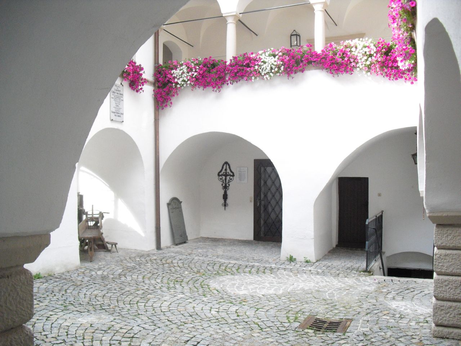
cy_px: 173
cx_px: 230
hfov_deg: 51.4
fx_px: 479
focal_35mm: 36
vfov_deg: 39.7
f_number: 3.1
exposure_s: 1/500
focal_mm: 6.3
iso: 400
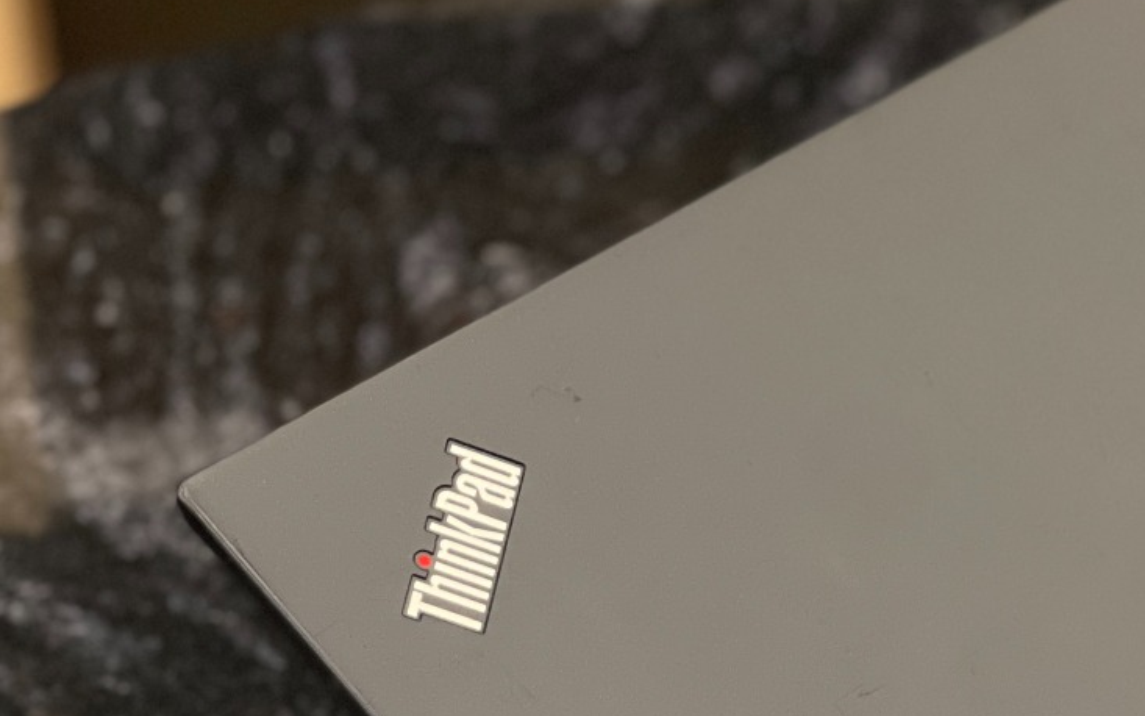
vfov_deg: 8.8
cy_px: 688
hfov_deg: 14.0
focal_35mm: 148
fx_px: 4618
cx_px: 1075
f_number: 2.2
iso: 250
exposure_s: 1/61
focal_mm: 7.5
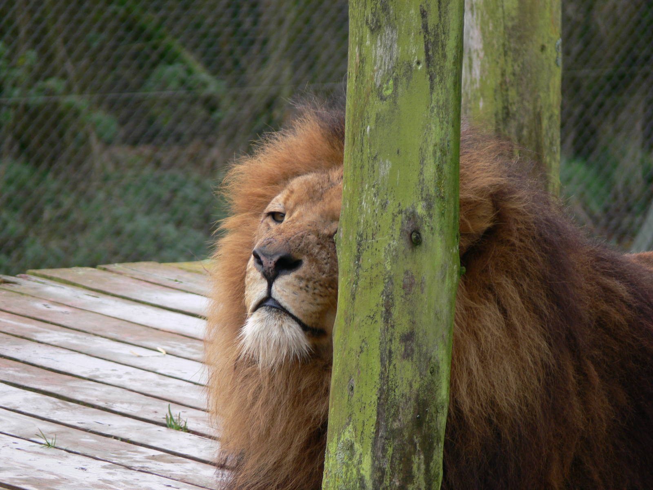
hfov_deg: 4.7
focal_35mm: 420
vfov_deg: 3.5
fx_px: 7923
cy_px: 245
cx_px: 326
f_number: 4
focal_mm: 88.8
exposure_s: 1/60
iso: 80
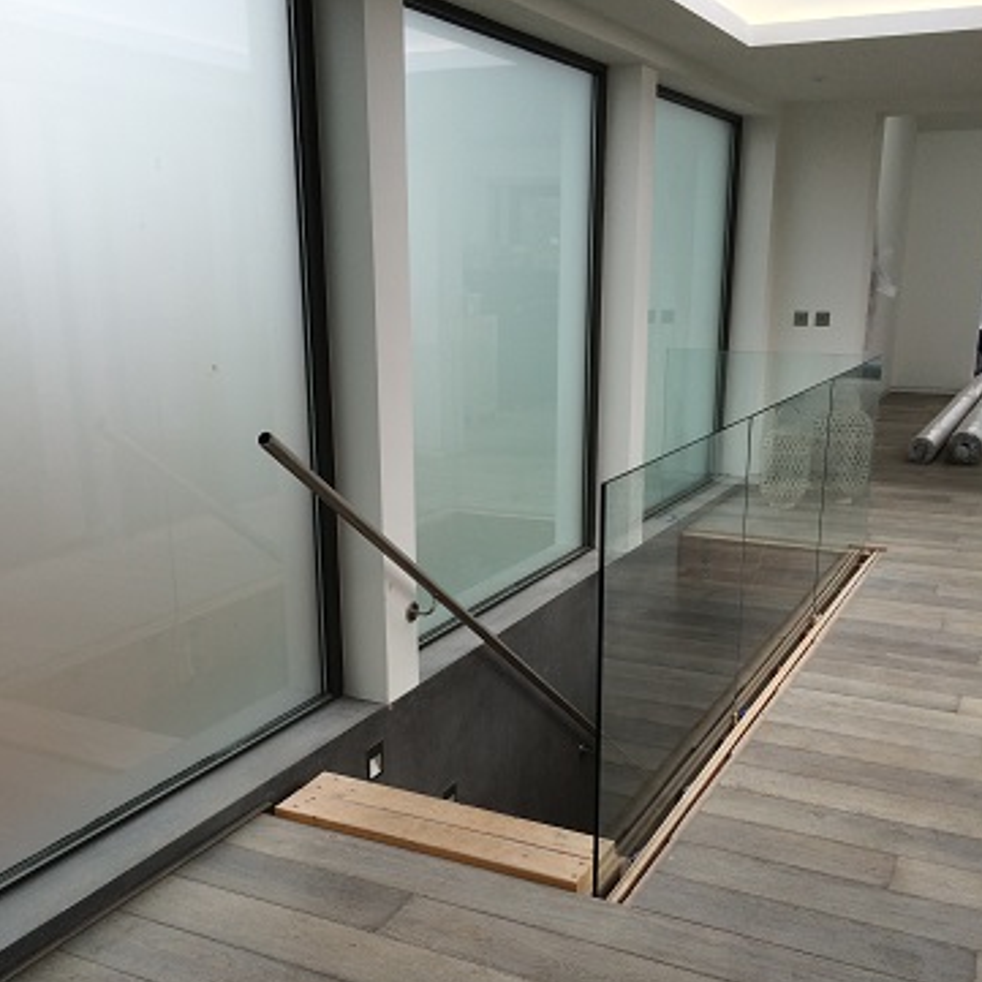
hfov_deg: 46.0
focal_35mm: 36
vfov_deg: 45.8
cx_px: 494
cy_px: 593
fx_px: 1155
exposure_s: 1/173
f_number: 2.2
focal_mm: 4.12
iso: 32
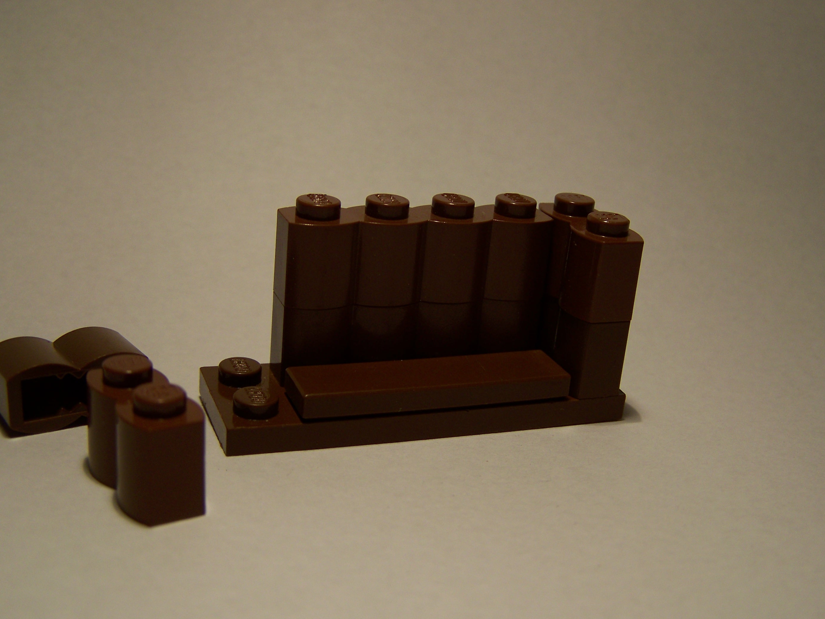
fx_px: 1001
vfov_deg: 34.3
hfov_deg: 44.8
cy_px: 330
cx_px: 444
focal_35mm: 42
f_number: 2.8
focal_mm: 6.3
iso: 64
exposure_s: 1/60
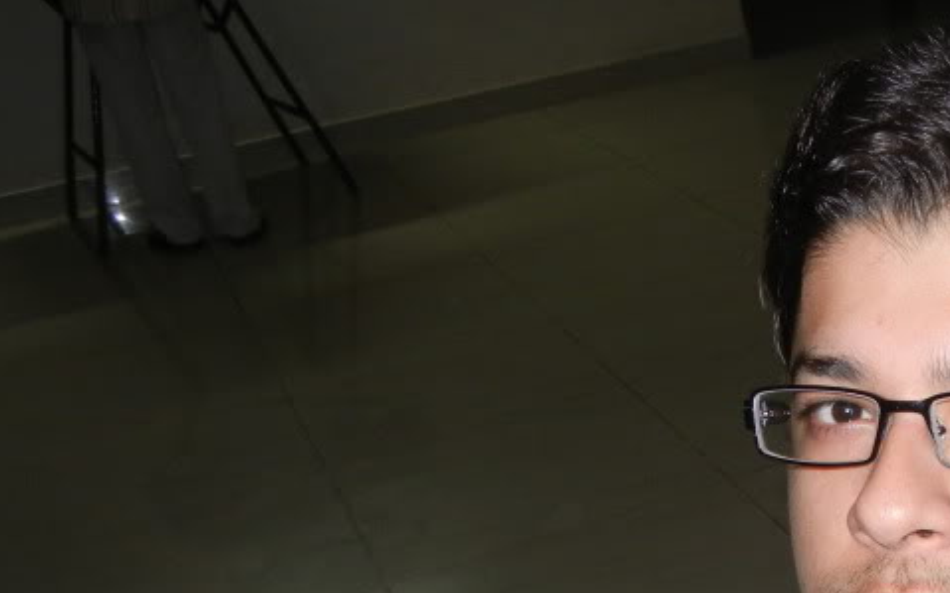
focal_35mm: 68
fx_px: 1760
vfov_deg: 18.8
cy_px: 551
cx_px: 944
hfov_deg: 28.4
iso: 200
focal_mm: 5.4
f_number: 3.5
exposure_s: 1/30
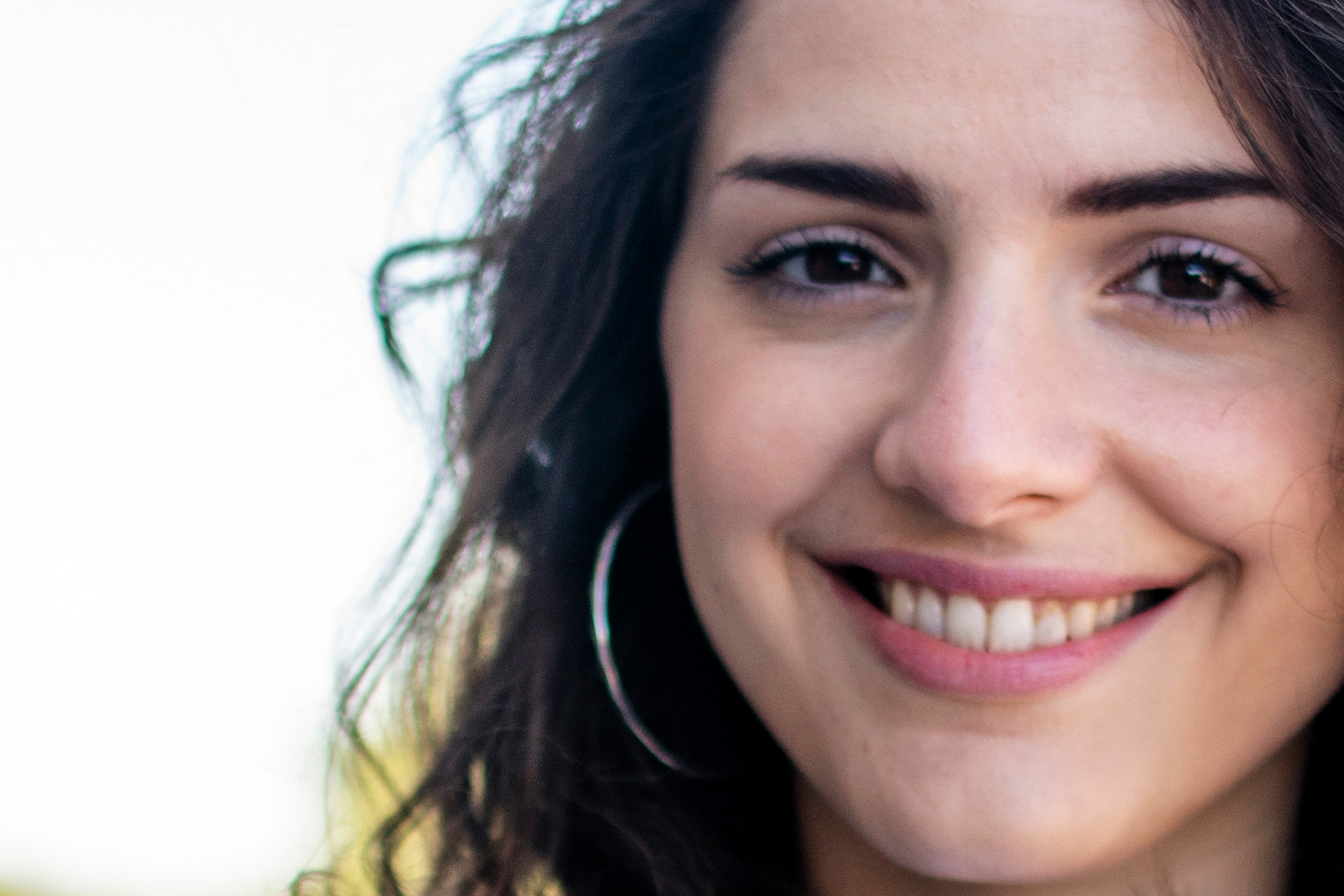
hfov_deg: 11.1
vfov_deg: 7.4
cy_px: 1123
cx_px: 664
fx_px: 6905
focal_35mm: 185
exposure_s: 1/800
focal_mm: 35
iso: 64
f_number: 1.8
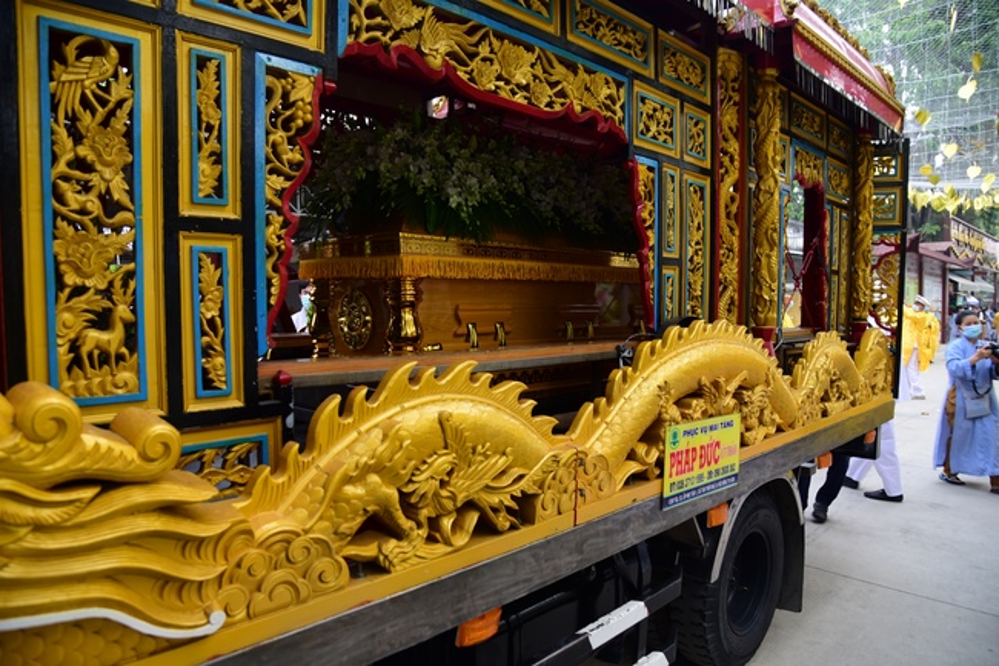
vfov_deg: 53.1
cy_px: 333
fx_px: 666
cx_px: 500
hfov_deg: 73.8
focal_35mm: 24
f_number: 4.5
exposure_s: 1/50
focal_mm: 24
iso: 100
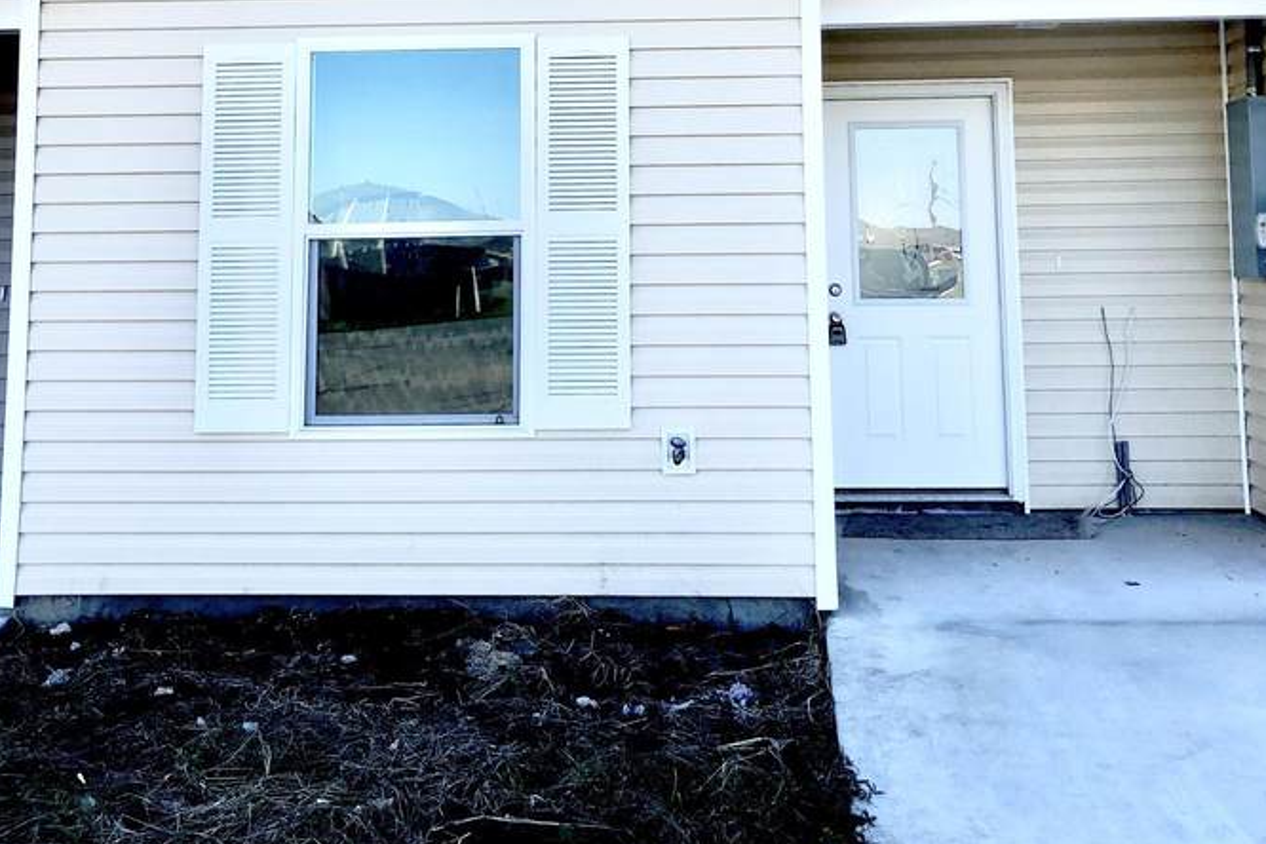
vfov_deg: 30.7
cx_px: 665
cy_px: 106
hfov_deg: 46.4
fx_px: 1477
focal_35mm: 42
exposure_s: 1/857
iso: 20
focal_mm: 3.99
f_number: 1.8
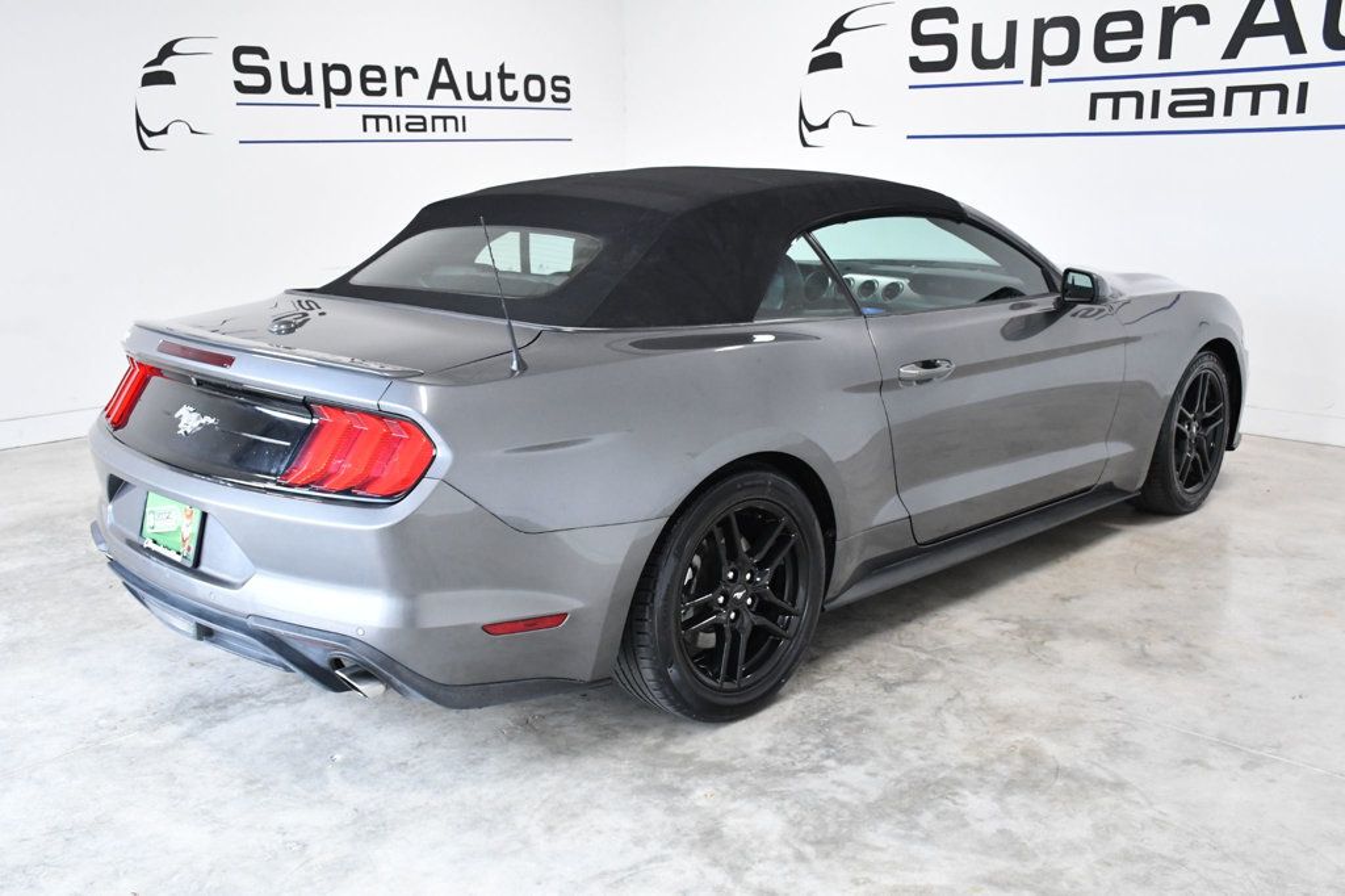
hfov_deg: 53.1
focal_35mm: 36
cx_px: 672
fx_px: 1344
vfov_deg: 36.8
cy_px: 448
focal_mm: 24
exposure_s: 1/250
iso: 2500
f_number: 8
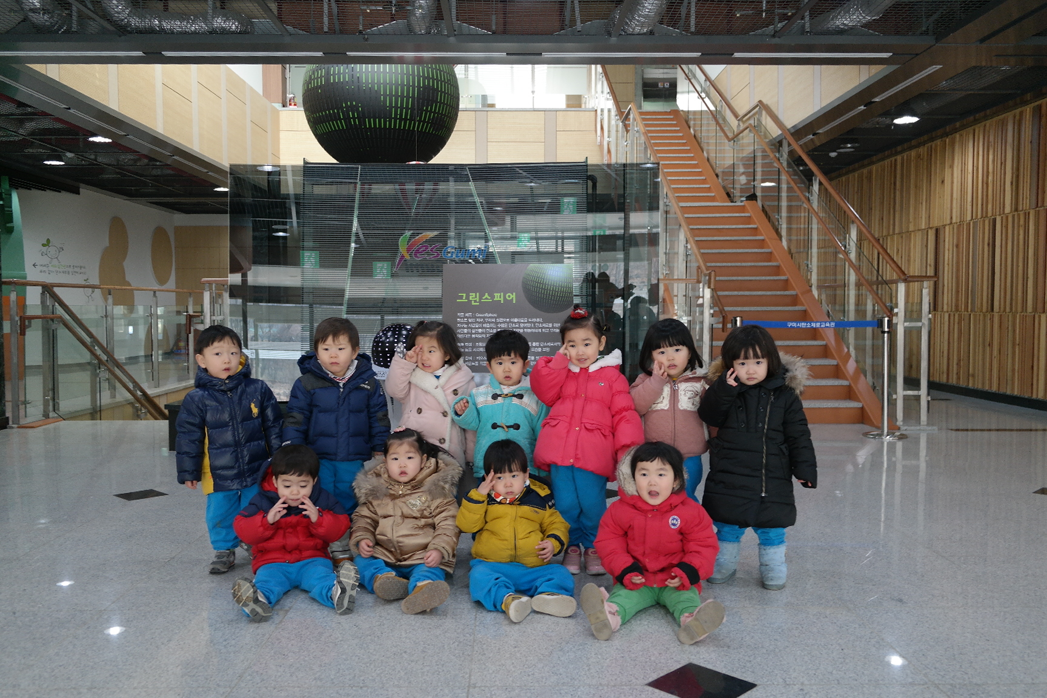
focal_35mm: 30
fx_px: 872
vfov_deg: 43.6
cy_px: 349
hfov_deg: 61.9
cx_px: 524
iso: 400
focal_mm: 20
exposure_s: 1/40
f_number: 3.5
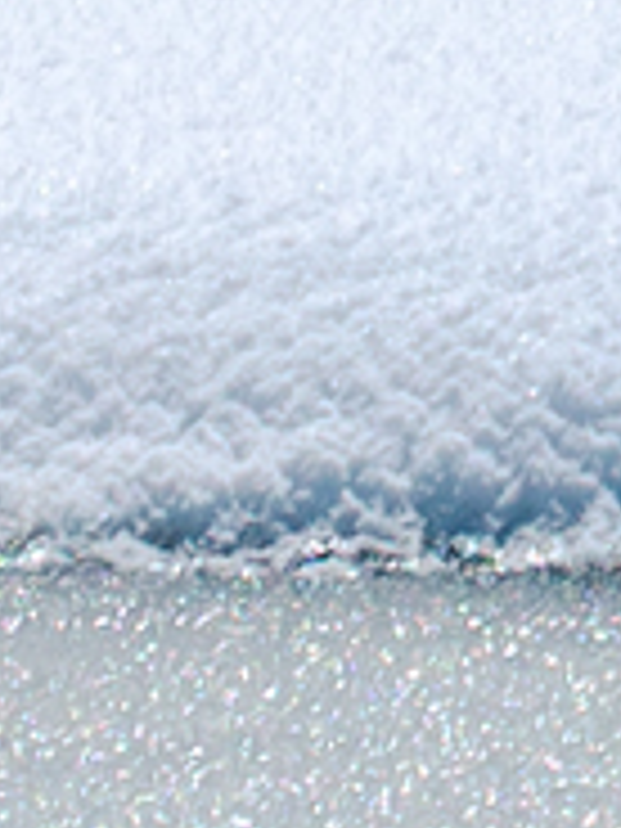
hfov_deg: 1.5
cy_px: -616
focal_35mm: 1014
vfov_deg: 2.0
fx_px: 24254
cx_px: -81
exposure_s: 1/2500
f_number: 8
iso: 100
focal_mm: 120
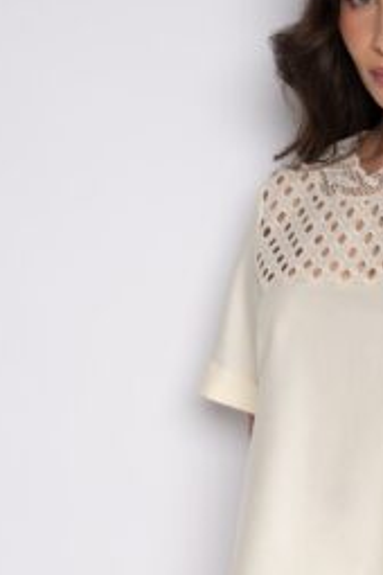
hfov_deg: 11.9
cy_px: 441
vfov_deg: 18.0
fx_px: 1803
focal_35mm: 113
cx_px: 417
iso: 400
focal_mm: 48
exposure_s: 1/125
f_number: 8
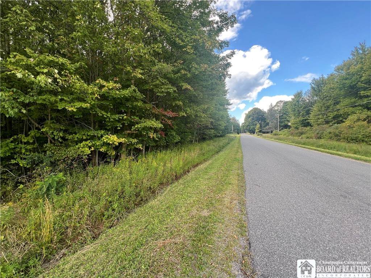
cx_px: 186
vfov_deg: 89.9
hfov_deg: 106.2
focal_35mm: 13
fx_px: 139
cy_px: 139
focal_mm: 1.57
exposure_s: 1/117
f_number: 1.8
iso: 32
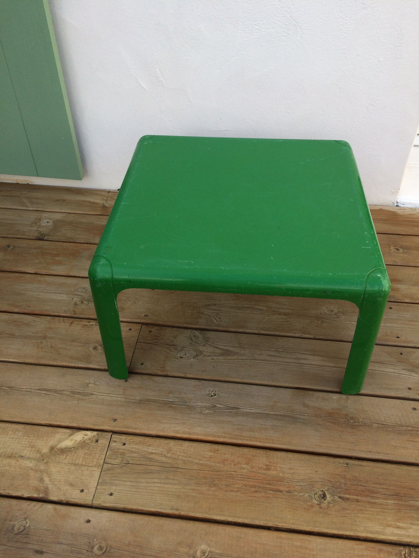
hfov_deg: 48.2
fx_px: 468
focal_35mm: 29
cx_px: 210
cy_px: 279
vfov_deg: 61.7
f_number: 2.2
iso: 32
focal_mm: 4.15
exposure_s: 1/394
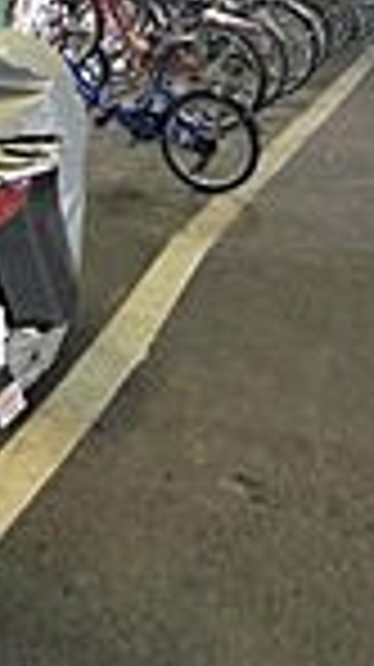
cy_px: 32
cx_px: -11
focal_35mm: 51
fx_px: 901
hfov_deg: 22.4
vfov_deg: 37.2
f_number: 3.5
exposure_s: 1/30
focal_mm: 10
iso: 400
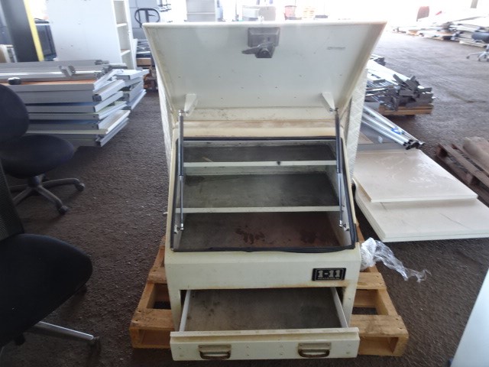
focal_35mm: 24
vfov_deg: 56.8
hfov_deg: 71.6
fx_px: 339
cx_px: 244
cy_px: 184
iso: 160
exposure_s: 1/30
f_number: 3.5
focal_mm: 4.1
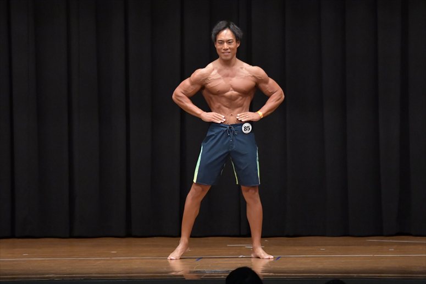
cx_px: 213
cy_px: 142
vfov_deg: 6.3
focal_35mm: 217
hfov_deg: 9.5
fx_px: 2567
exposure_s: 1/400
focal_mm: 145
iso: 6400
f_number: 5.6
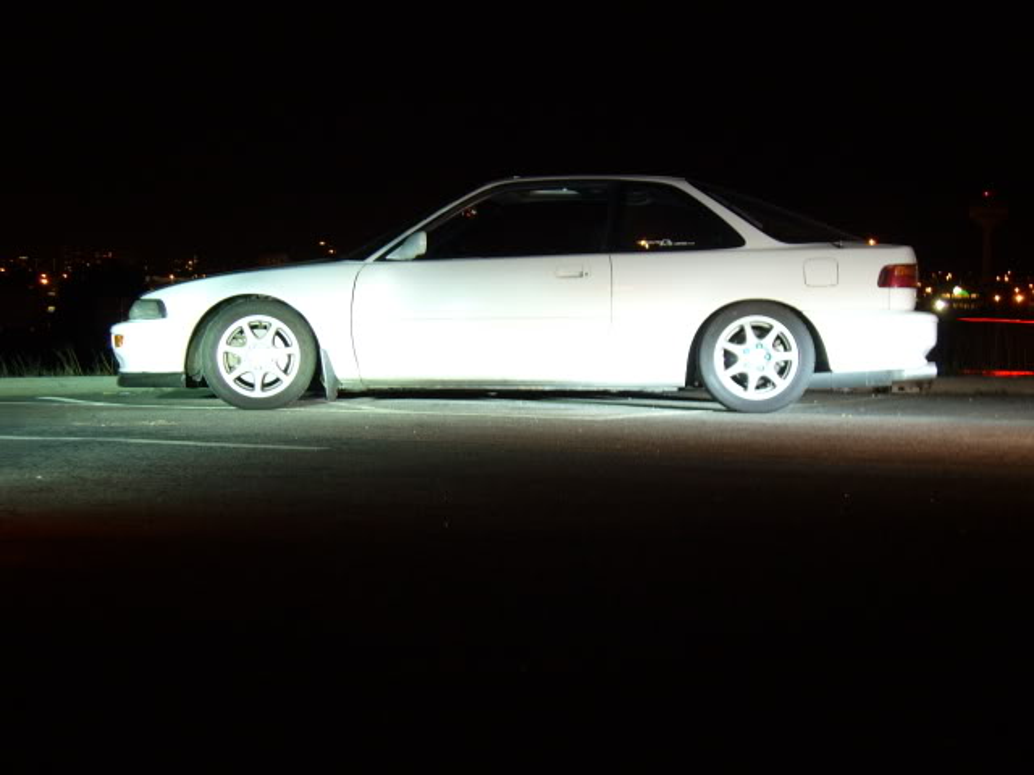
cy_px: 388
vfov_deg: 21.3
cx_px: 517
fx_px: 2061
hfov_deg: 28.2
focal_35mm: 69
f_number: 3.2
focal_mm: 11.4
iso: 80
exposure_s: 1/2.5
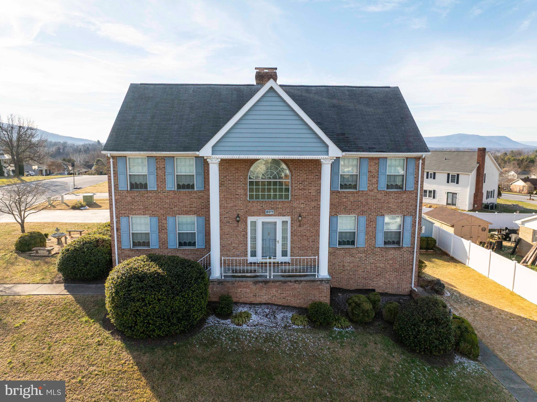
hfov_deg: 71.6
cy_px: 201
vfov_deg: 56.8
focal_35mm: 24
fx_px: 372
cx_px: 268
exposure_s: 1/3200
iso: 350
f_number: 2.8
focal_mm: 12.29
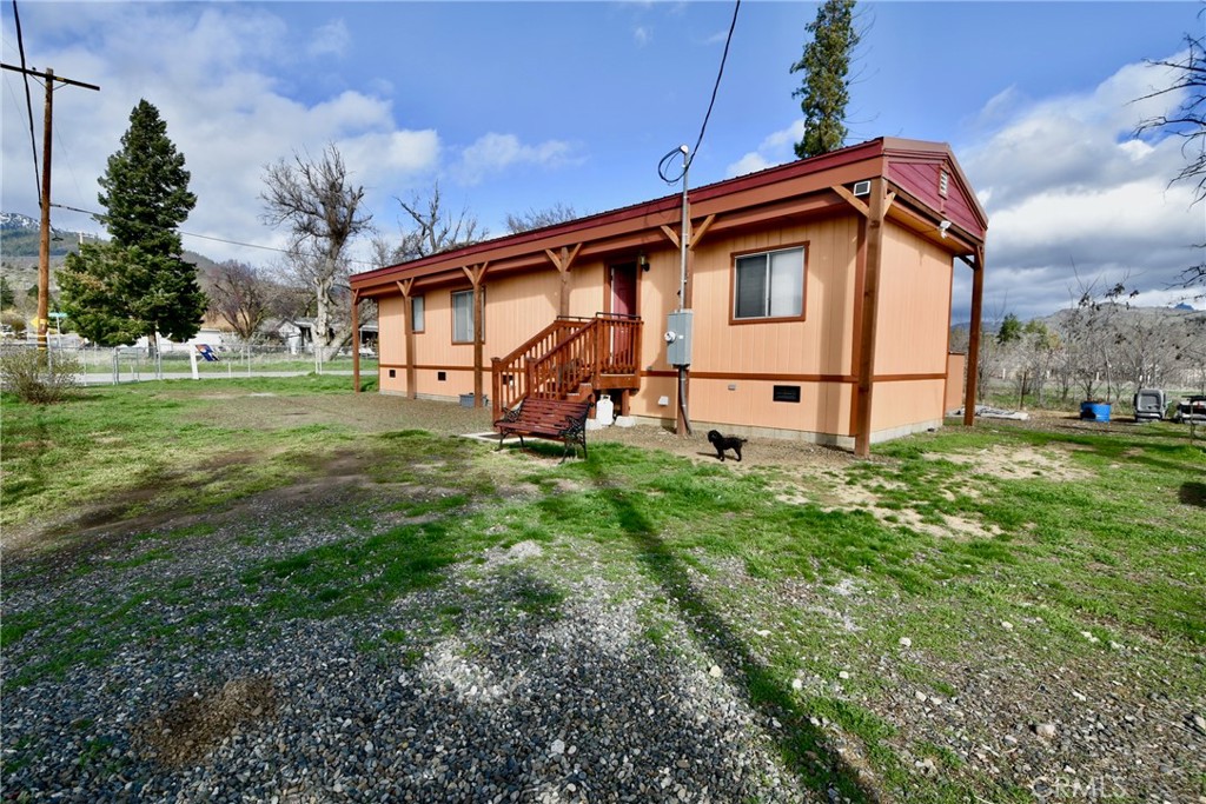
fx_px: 553
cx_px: 603
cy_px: 402
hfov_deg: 95.0
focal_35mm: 16
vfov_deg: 72.1
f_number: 8
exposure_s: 1/250
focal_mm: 11
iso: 140
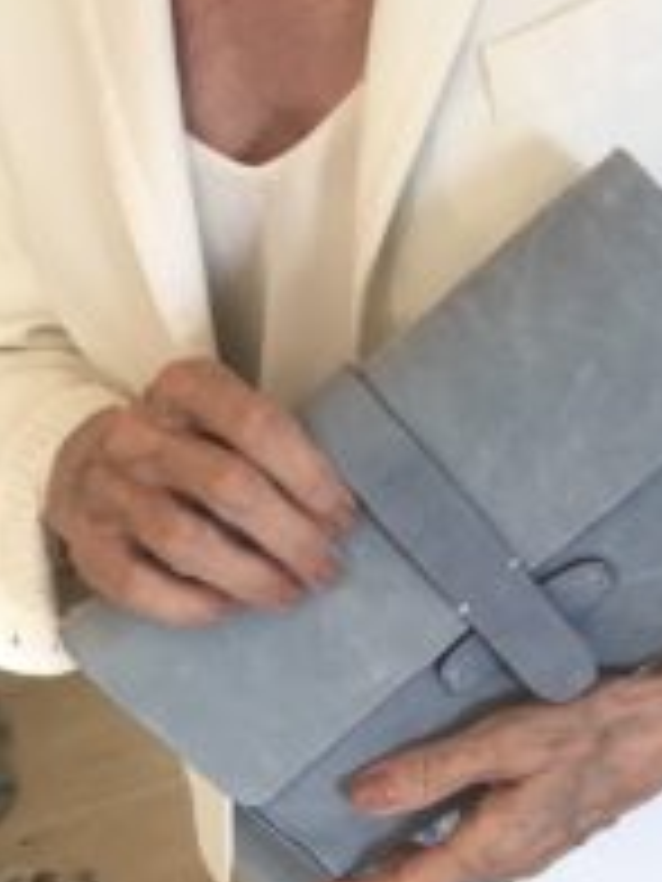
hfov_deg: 25.5
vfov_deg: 32.0
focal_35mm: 57
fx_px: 1453
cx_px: 450
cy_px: 810
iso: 25
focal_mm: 3.99
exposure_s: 1/30
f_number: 1.8
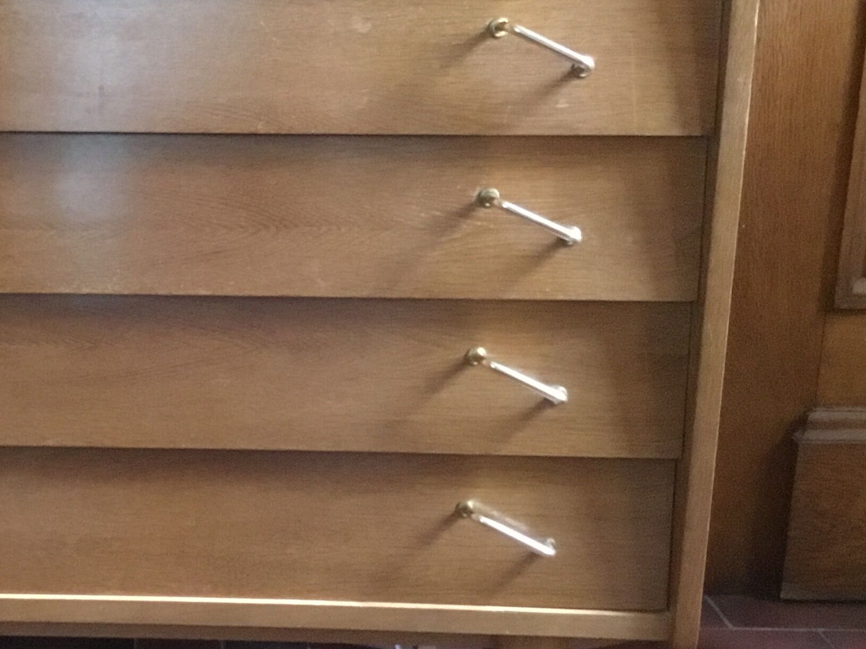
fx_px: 1551
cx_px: 68
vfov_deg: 23.6
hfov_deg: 29.7
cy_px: 309
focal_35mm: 62
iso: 800
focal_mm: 3.3
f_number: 2.4
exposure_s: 1/17
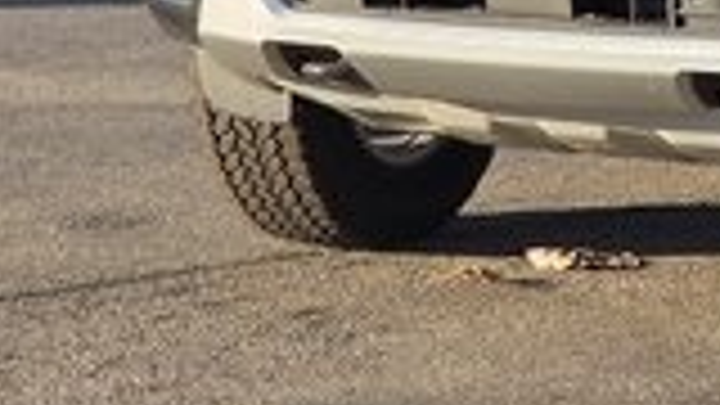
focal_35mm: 301
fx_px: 5747
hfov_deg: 7.1
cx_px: 1004
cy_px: -274
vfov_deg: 4.0
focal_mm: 7.9
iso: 50
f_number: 2.4
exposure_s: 1/994
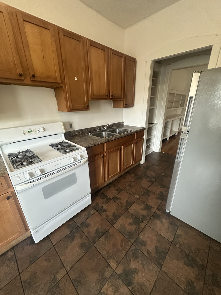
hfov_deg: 85.7
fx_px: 119
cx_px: 110
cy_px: 148
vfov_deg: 102.1
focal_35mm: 14
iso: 400
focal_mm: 2.22
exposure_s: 1/60
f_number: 2.2
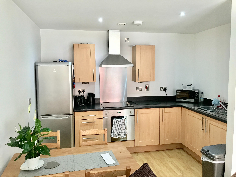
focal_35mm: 28
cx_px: 118
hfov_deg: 63.4
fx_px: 191
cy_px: 88
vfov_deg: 49.7
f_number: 1.8
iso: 40
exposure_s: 1/20
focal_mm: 3.99
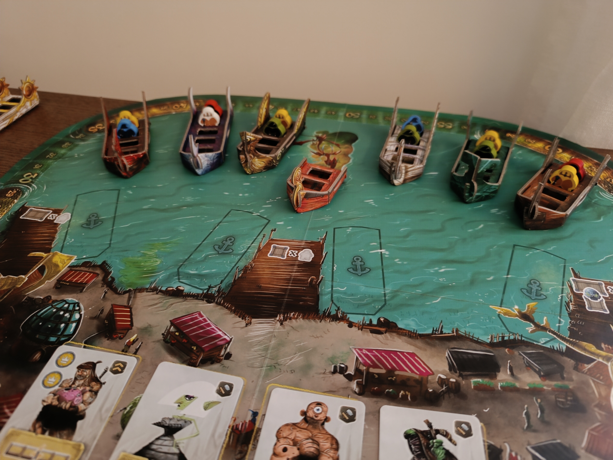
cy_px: 230
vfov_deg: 56.8
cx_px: 306
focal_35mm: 24
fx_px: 425
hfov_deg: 71.6
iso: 1562
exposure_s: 1/20
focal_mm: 6.14
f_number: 1.65
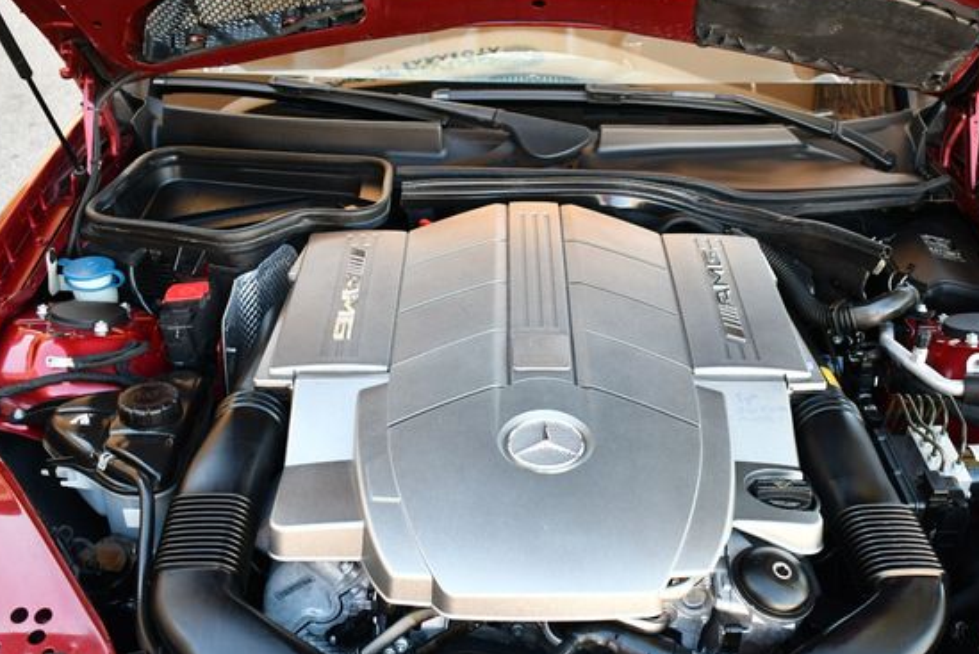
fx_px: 1143
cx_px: 515
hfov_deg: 46.3
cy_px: 358
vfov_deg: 31.9
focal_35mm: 42
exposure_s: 1/250
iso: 800
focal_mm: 18
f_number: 3.5
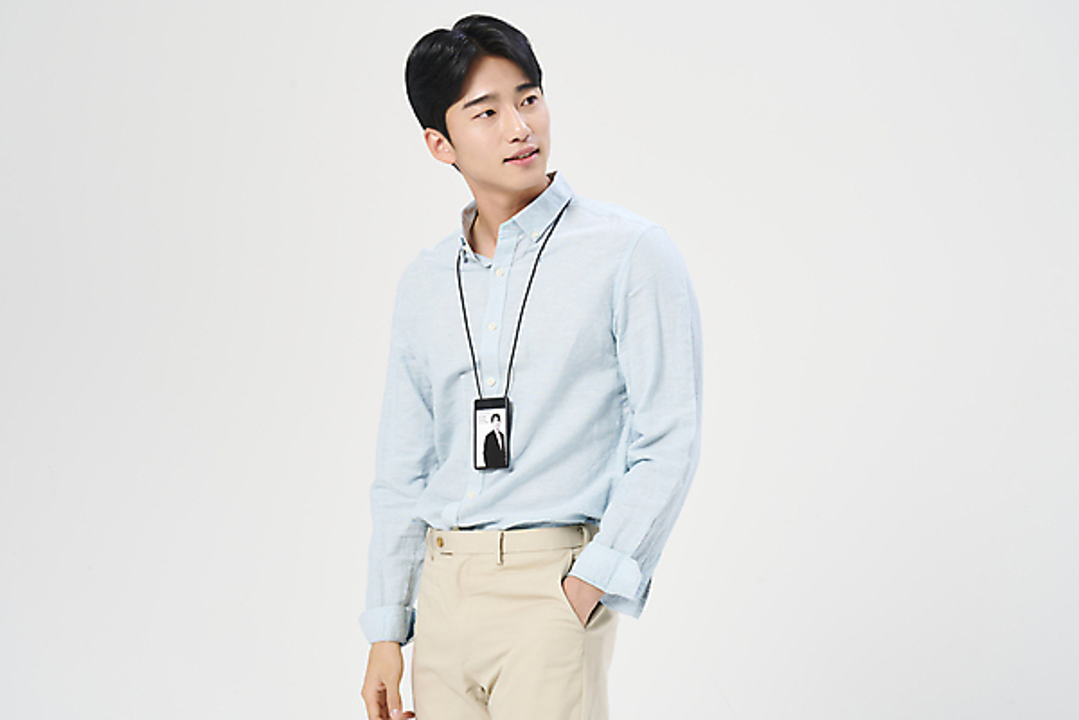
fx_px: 1858
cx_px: 540
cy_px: 360
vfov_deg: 21.9
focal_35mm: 62
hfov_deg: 32.4
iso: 160
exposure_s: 1/125
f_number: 11
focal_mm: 62
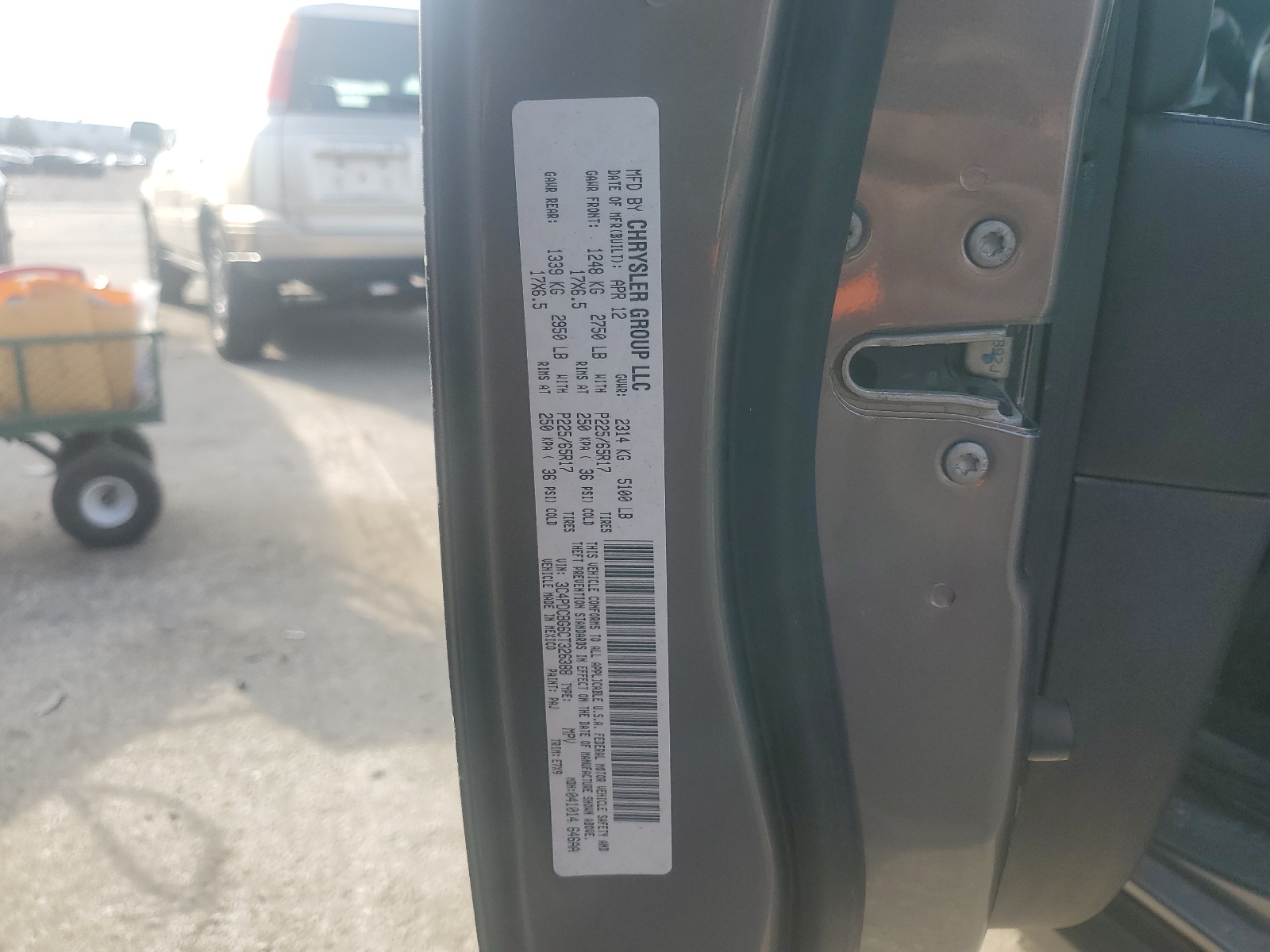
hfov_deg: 67.3
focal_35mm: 26
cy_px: 476
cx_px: 635
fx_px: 954
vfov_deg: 53.1
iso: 50
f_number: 1.5
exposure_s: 1/833
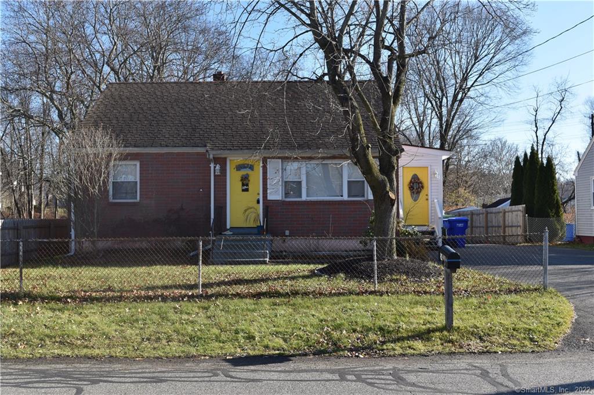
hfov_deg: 49.6
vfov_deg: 34.2
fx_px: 643
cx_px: 297
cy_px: 198
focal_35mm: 39
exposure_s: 1/200
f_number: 8
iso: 100
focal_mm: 26
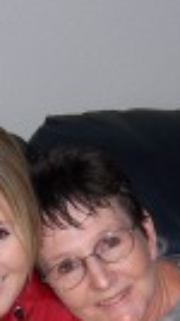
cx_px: 24
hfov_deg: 9.9
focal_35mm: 121
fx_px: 1031
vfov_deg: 17.7
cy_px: 214
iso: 80
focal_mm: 5.5
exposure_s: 1/60
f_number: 2.8
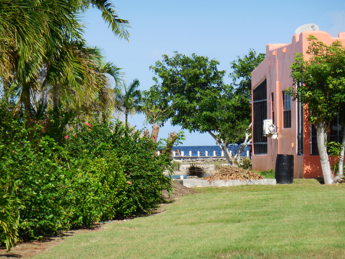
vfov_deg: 5.8
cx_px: 172
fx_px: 2561
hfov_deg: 7.7
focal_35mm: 257
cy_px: 130
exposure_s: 1/500
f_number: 6.1
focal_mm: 45.9
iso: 125
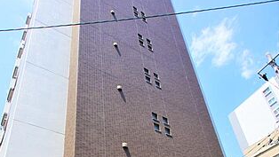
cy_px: 165
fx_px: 222
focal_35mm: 30
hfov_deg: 63.4
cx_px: 104
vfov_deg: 34.6
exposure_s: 1/125
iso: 100
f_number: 11
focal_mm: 10
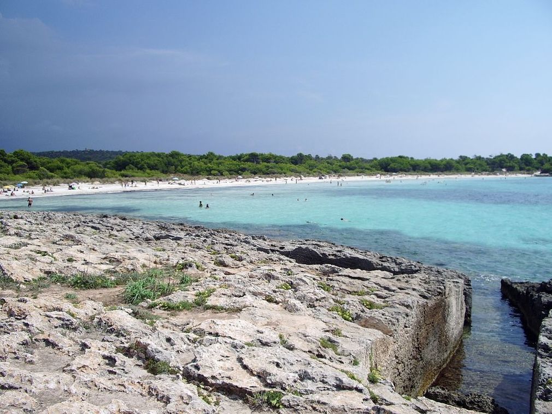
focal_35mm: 35
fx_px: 558
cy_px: 207
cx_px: 276
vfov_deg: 40.7
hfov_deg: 52.6
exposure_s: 1/500
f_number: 4.3
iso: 50
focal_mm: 5.8
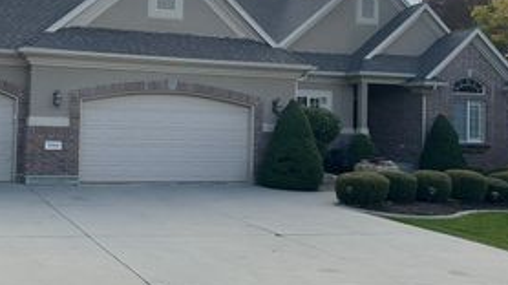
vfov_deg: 25.3
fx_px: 633
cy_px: 111
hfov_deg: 42.5
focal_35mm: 47
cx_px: 130
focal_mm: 6.86
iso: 80
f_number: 1.78
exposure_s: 1/3861
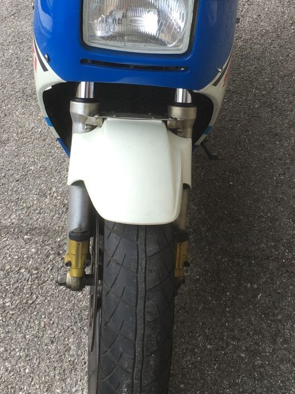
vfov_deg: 35.9
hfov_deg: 28.0
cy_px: 92
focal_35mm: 52
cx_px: 169
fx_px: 591
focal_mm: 4.15
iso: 25
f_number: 2.2
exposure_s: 1/299
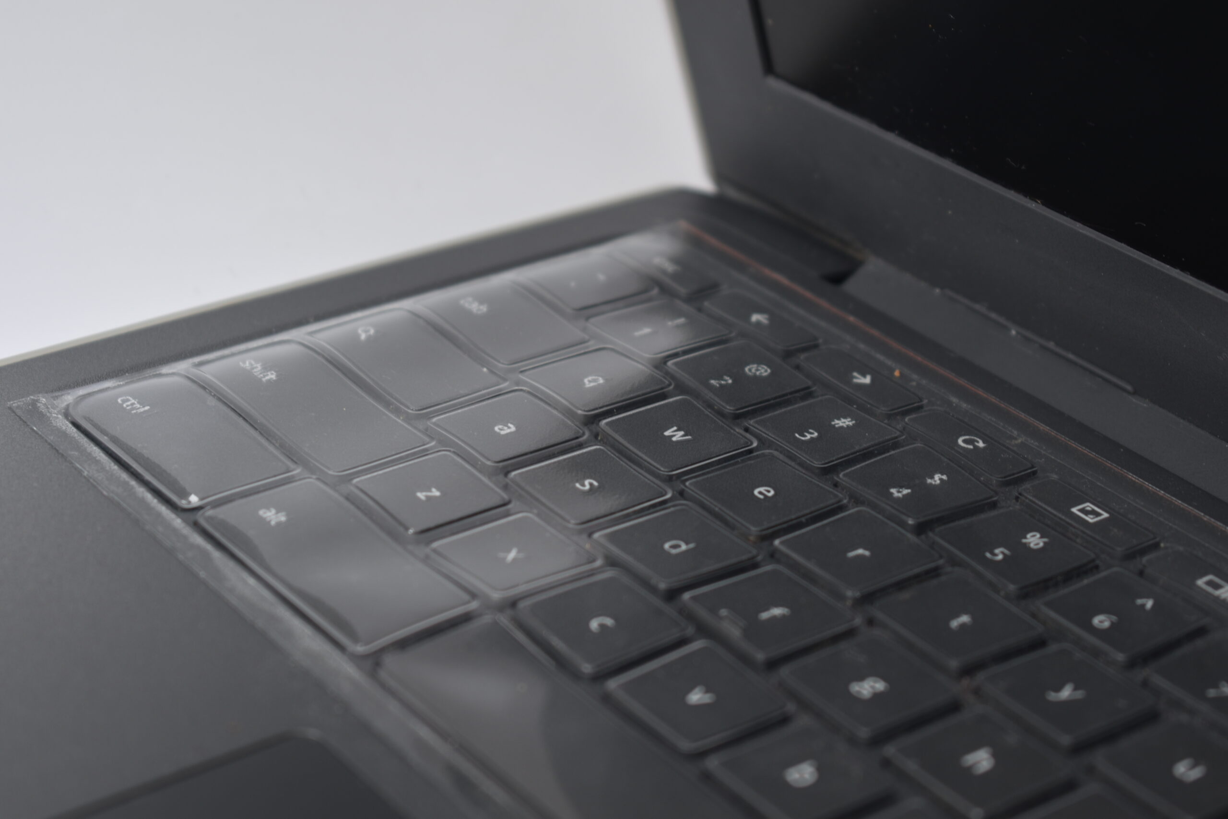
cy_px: 410
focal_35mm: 82
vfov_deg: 16.6
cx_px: 614
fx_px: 2814
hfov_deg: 24.6
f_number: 5.6
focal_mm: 55
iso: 100
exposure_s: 1/80
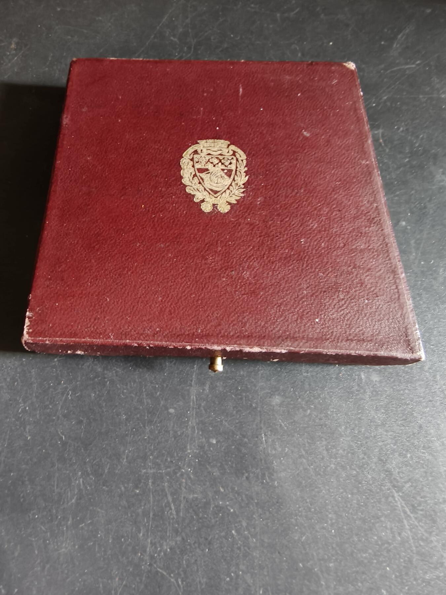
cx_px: 223
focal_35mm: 23
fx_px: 395
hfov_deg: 58.9
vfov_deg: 73.9
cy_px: 298
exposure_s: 1/25
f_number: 2
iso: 2500
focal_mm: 2.32
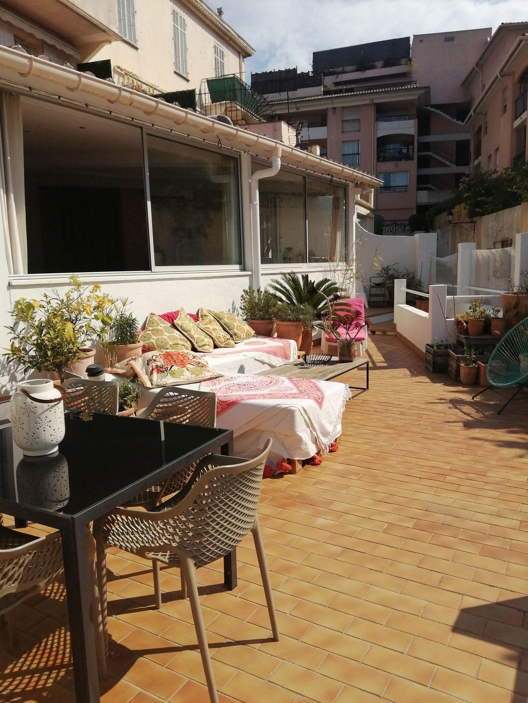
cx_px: 264
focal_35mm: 26
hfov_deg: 53.1
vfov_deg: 67.3
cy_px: 352
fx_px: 529
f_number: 1.8
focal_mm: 3.46
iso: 50
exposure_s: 1/2933
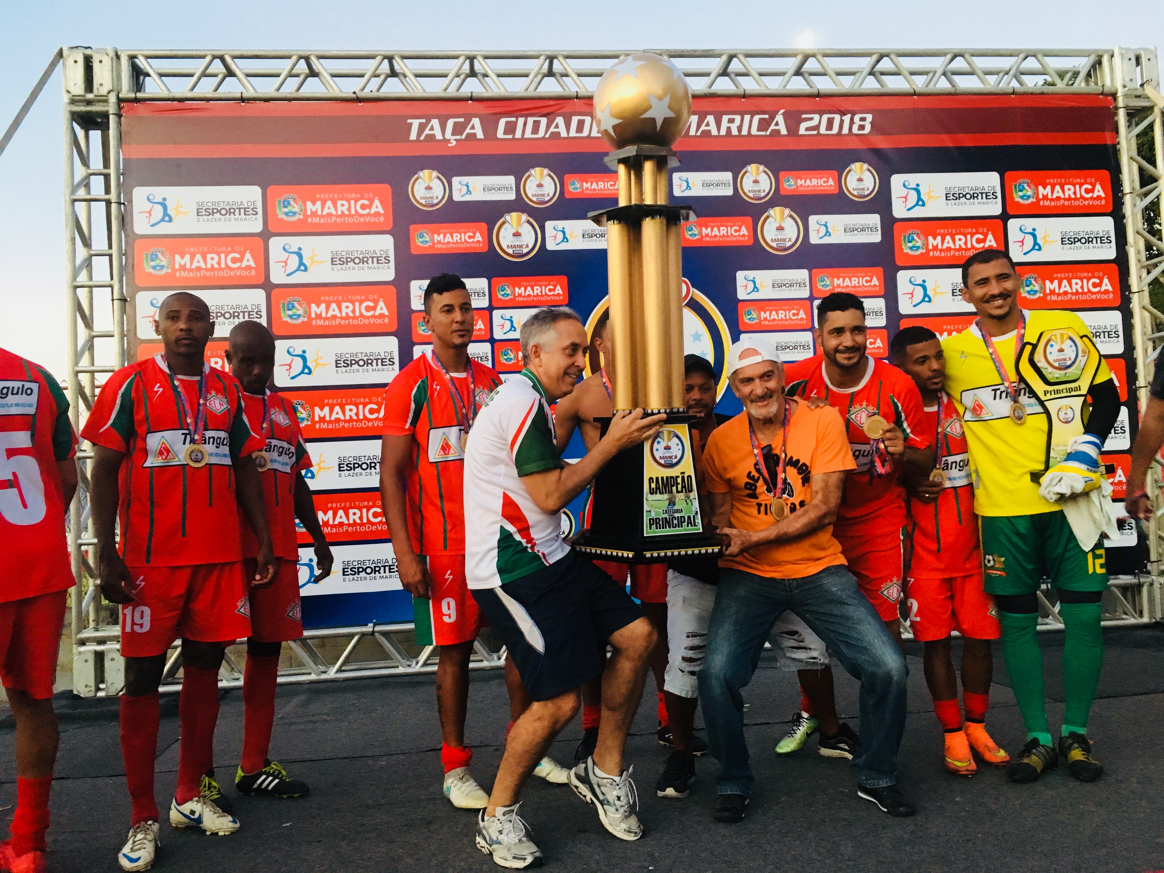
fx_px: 975
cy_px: 436
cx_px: 582
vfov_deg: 48.2
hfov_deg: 61.7
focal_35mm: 29
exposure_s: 1/30
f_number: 2.2
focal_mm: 4.15
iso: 160
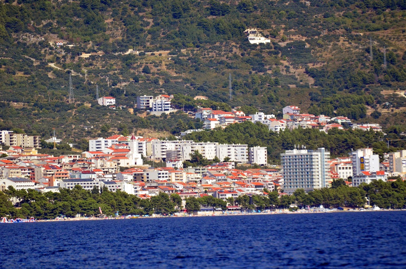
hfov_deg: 4.6
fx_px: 5064
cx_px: 203
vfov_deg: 3.0
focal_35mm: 450
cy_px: 134
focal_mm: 300
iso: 1600
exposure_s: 1/8000
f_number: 5.6
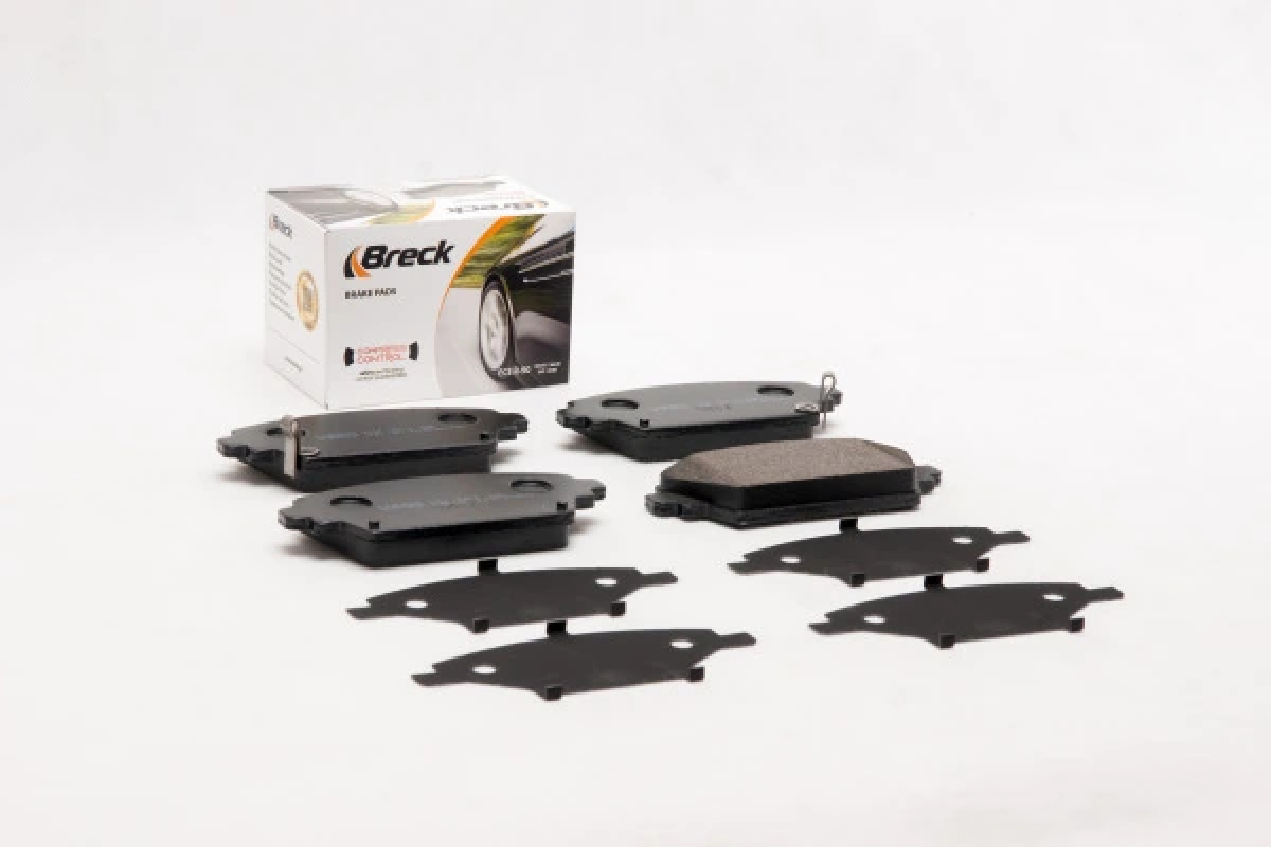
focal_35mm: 90
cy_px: 424
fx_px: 3177
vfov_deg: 15.2
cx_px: 636
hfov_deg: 22.6
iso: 100
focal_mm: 60
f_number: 13
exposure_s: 1/125
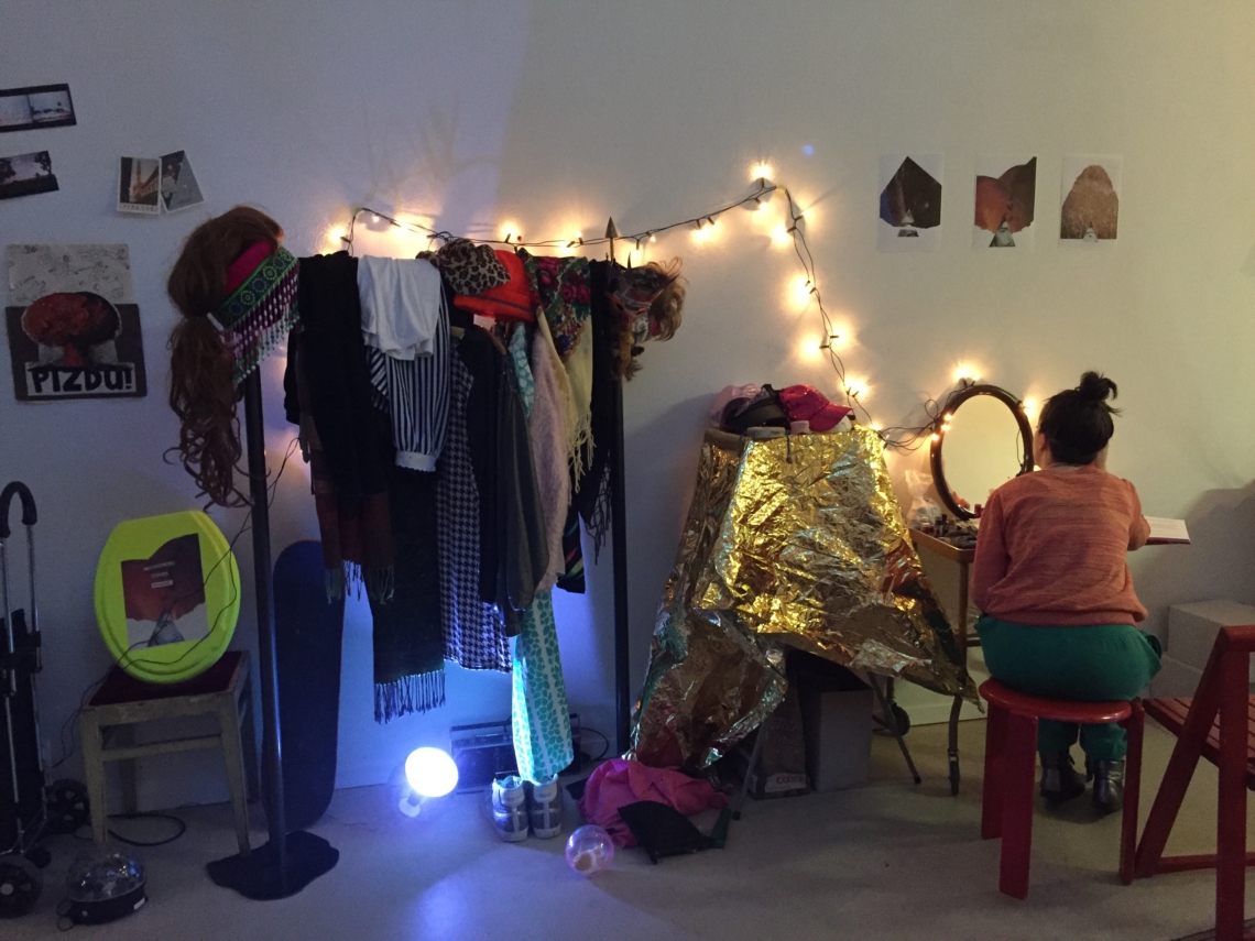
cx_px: 628
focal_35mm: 29
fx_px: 1051
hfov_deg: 61.7
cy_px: 470
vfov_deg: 48.2
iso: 400
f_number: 2.2
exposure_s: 1/17
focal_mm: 4.15
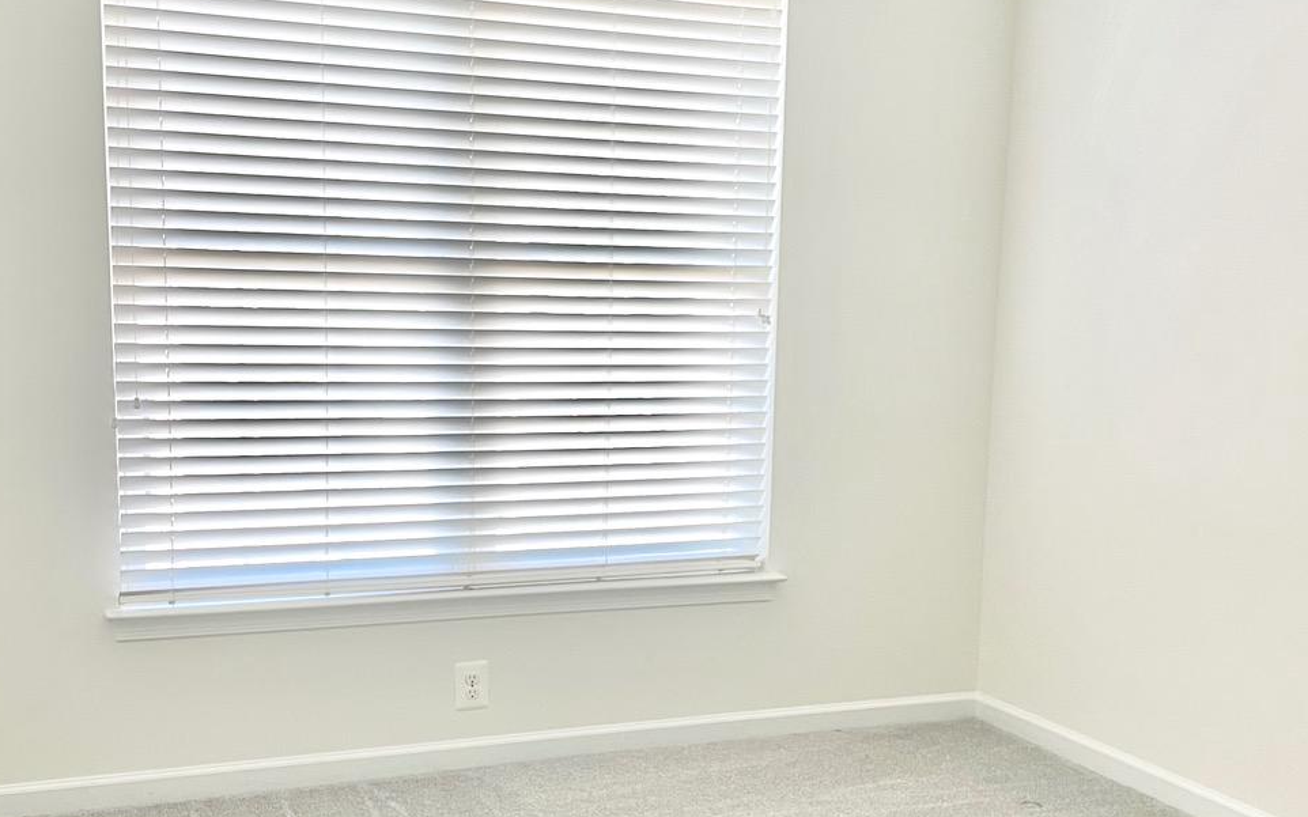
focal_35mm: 44
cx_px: 678
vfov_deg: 29.0
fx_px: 1568
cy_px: 548
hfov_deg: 45.3
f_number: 1.6
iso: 125
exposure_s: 1/97
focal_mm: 4.2
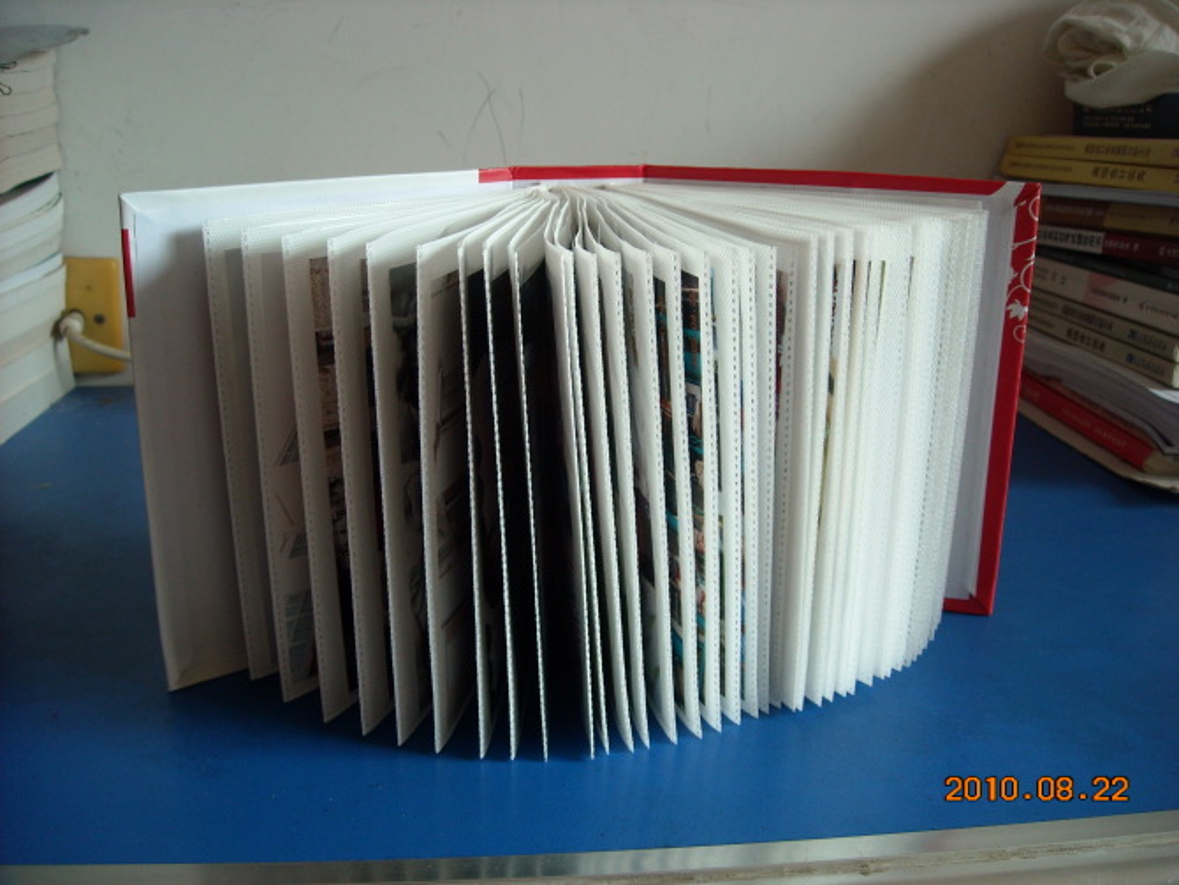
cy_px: 442
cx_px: 590
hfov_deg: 52.6
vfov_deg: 40.7
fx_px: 1193
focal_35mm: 35
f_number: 2.8
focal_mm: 5.7
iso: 129
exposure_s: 1/60
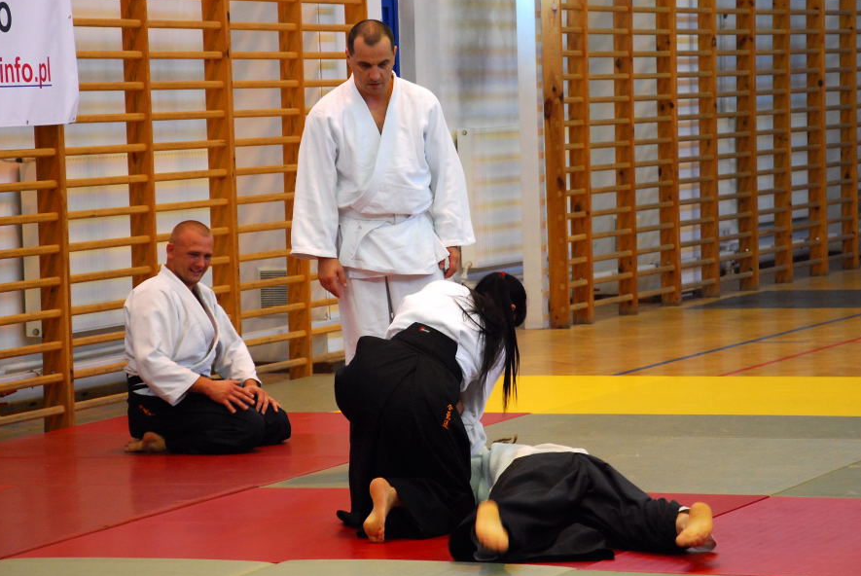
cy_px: 289
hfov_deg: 13.9
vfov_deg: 9.3
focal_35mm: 148
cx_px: 424
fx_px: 3533
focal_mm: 85
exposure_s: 1/40
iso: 800
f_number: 5.6
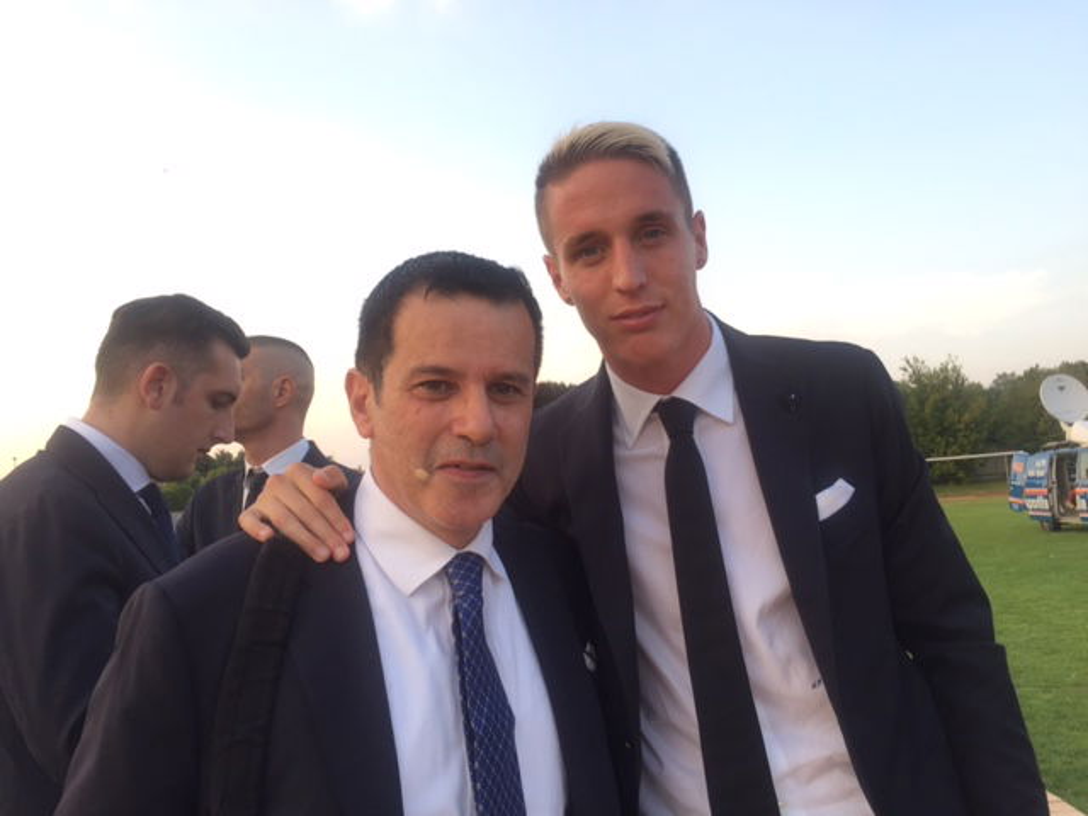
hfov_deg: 61.7
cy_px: 408
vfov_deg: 48.2
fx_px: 911
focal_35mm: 29
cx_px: 544
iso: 32
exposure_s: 1/131
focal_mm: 4.15
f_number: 2.2
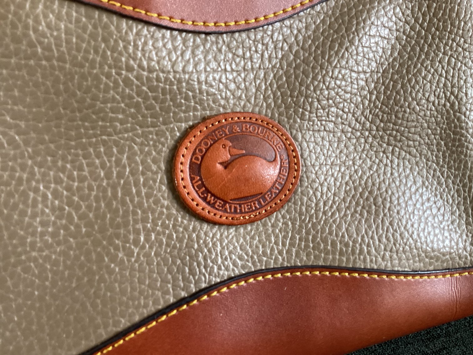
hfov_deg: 58.3
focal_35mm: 31
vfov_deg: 45.4
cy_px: 178
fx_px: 424
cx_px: 236
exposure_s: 1/60
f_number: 2.4
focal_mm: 3.3
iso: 250
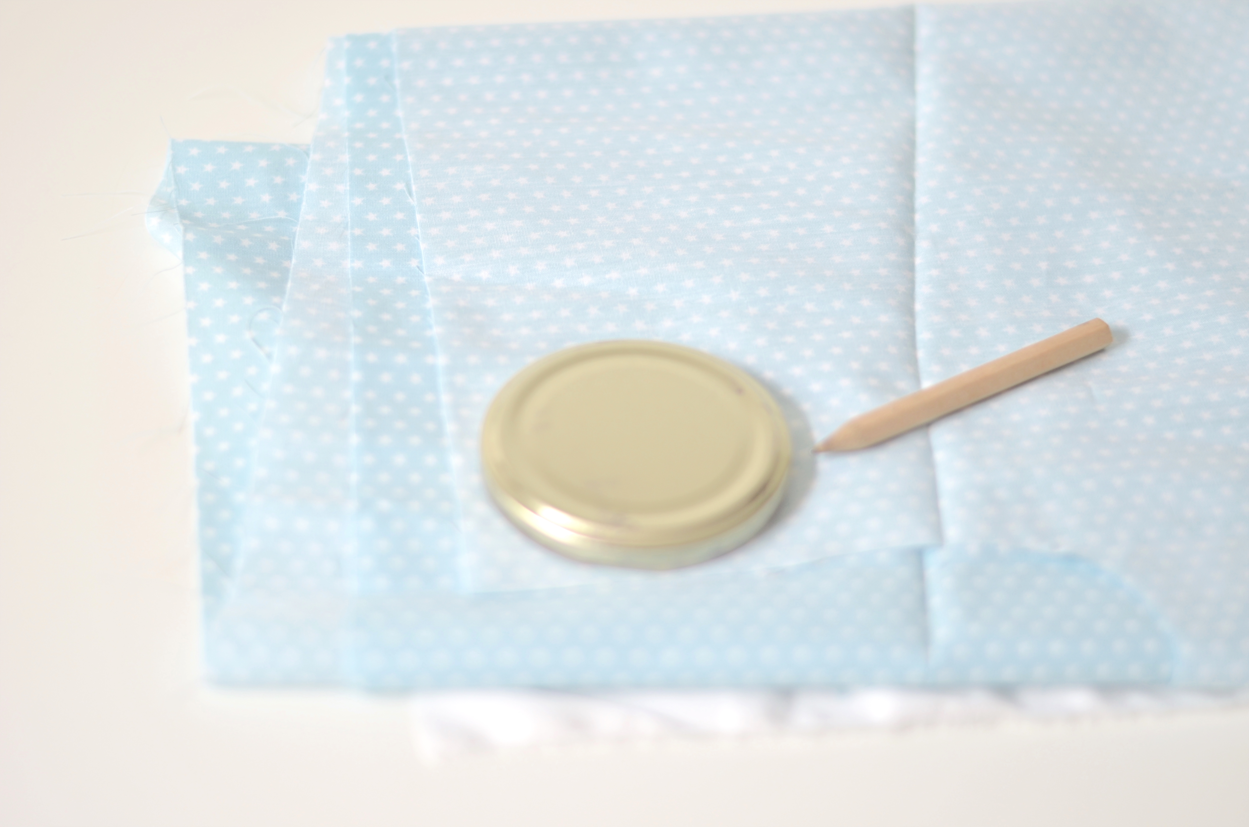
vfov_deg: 18.1
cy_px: 414
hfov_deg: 27.0
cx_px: 624
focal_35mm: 75
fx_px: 2597
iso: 200
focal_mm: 50
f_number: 1.8
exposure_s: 1/100
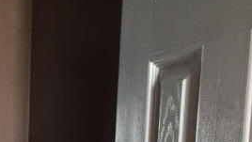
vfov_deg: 14.4
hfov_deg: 26.6
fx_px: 521
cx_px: 43
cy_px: 214
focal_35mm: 78
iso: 320
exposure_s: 1/24
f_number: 2.2
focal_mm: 4.12
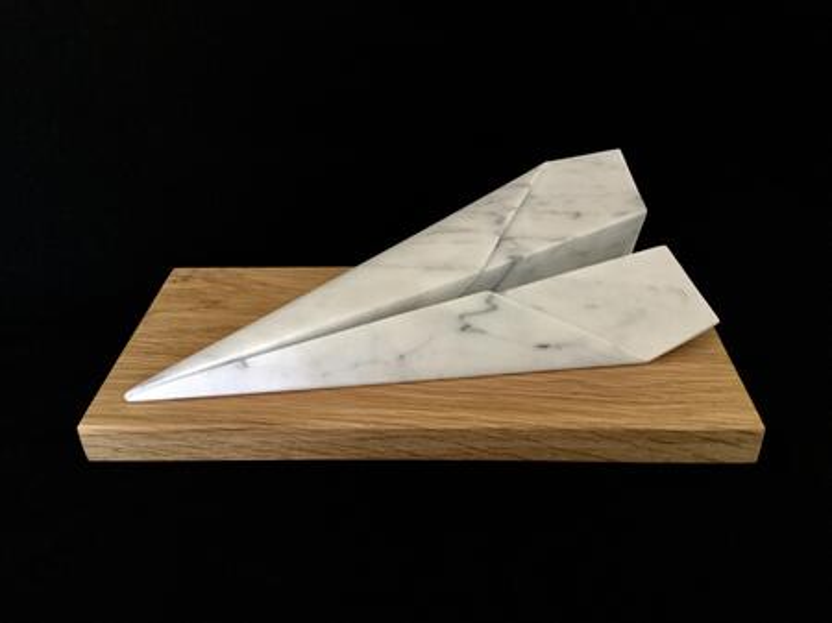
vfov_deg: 45.4
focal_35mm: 31
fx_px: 745
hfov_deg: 58.4
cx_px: 416
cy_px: 312
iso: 200
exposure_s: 1/33
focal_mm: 3.3
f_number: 2.4
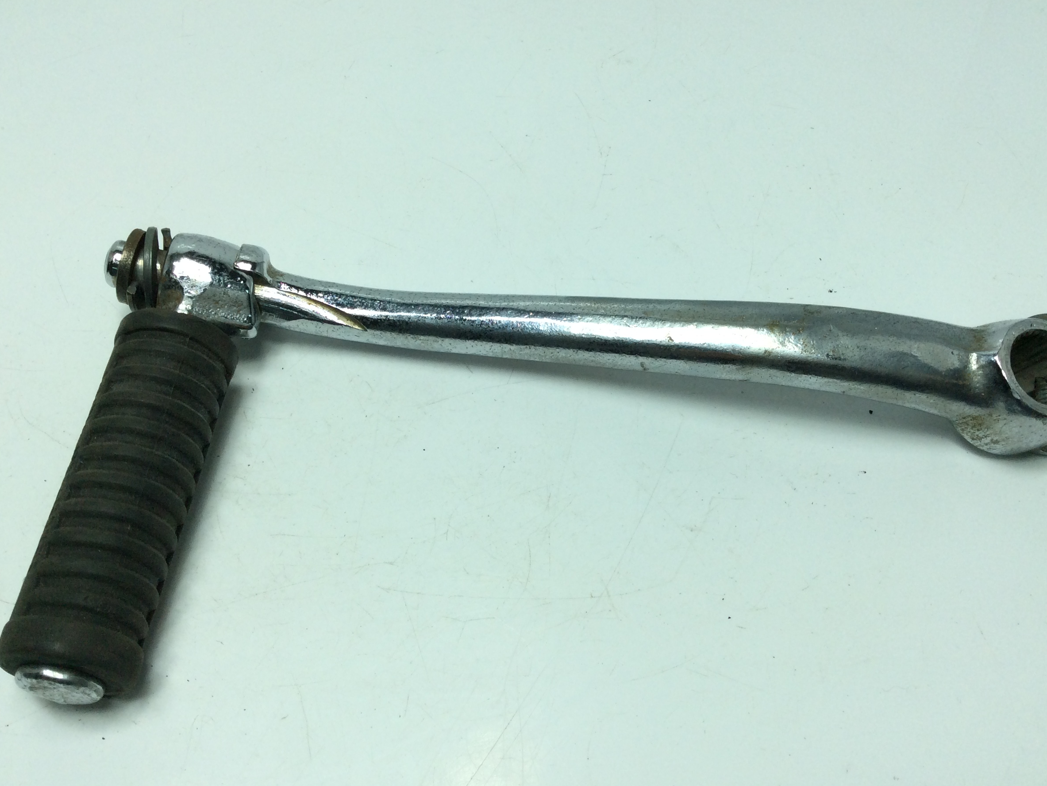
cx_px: 548
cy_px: 377
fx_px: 1059
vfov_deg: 40.7
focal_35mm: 35
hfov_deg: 52.6
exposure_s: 1/650
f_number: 2.4
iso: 32
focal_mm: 3.3
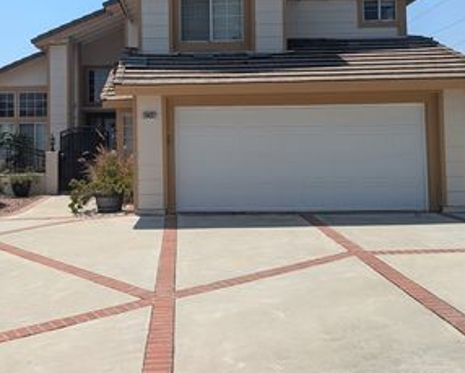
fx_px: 564
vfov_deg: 36.1
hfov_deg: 44.4
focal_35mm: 41
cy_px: 117
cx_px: 171
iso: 21
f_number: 1.68
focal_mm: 6.9
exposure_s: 1/1259
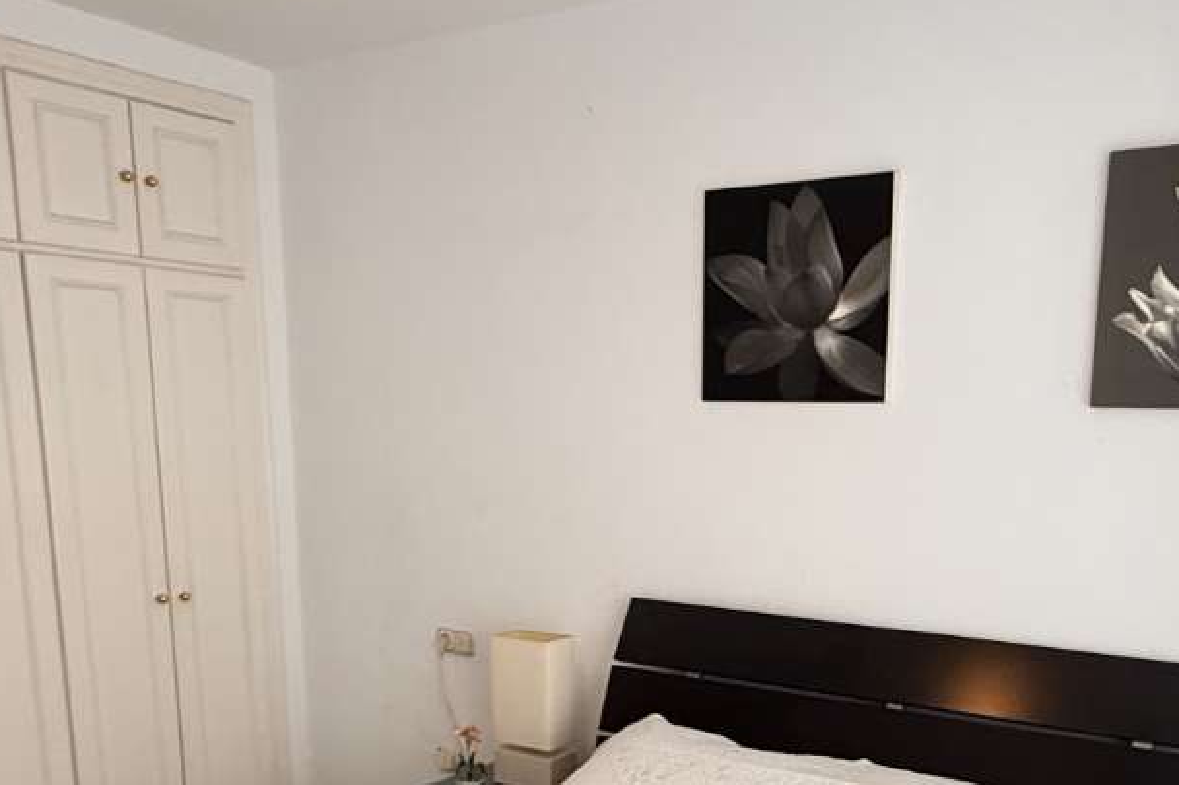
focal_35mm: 36
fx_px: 1178
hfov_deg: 52.7
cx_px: 717
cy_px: 667
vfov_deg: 35.2
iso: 320
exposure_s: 1/50
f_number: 2.2
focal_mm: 2.22
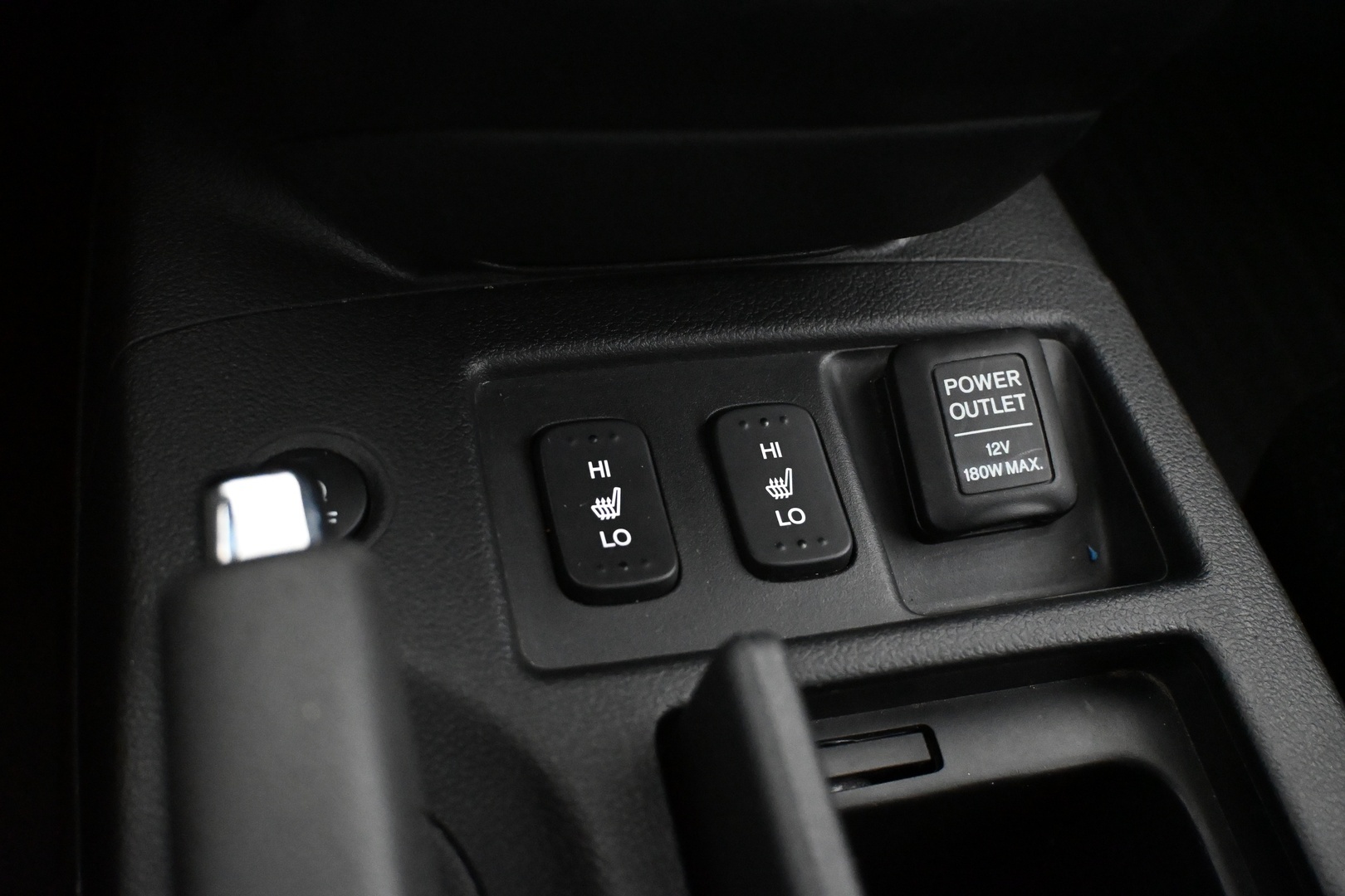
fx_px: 1345
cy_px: 448
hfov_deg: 53.1
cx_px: 672
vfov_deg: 36.9
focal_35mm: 36
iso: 9000
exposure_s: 1/40
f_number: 4.2
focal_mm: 24
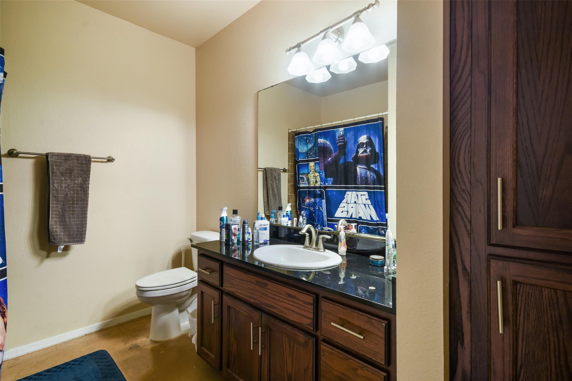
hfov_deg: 95.0
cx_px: 286
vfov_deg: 72.0
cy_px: 190
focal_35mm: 16
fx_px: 262
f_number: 8
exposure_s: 1/4
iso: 200
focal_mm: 11
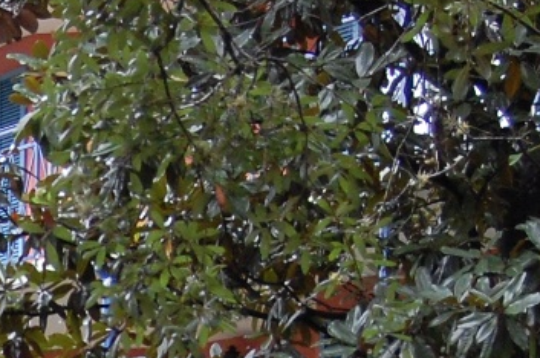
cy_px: 526
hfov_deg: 11.3
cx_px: -219
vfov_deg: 7.6
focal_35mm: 177
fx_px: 2650
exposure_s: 1/200
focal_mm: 26
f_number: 4
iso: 800
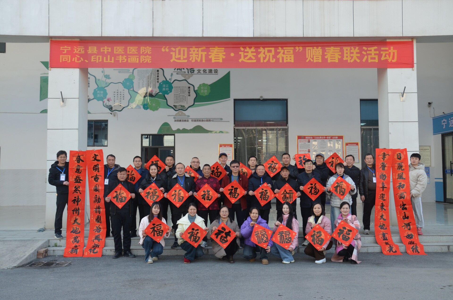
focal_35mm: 36
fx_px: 452
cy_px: 150
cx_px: 226
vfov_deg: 36.7
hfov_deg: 53.2
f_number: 7.1
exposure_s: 1/200
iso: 400
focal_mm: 24
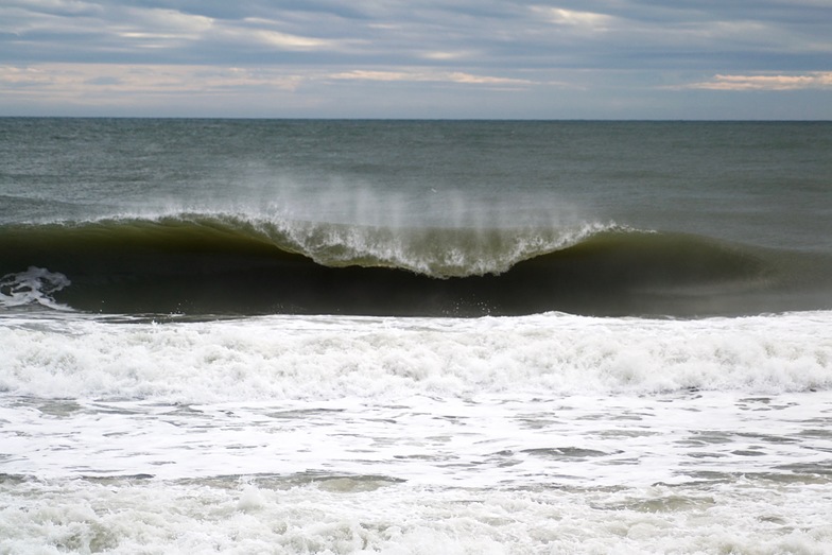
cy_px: 278
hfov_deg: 15.2
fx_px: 3120
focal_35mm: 135
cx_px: 416
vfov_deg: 10.2
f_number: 4
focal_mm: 90
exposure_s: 1/1000
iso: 200
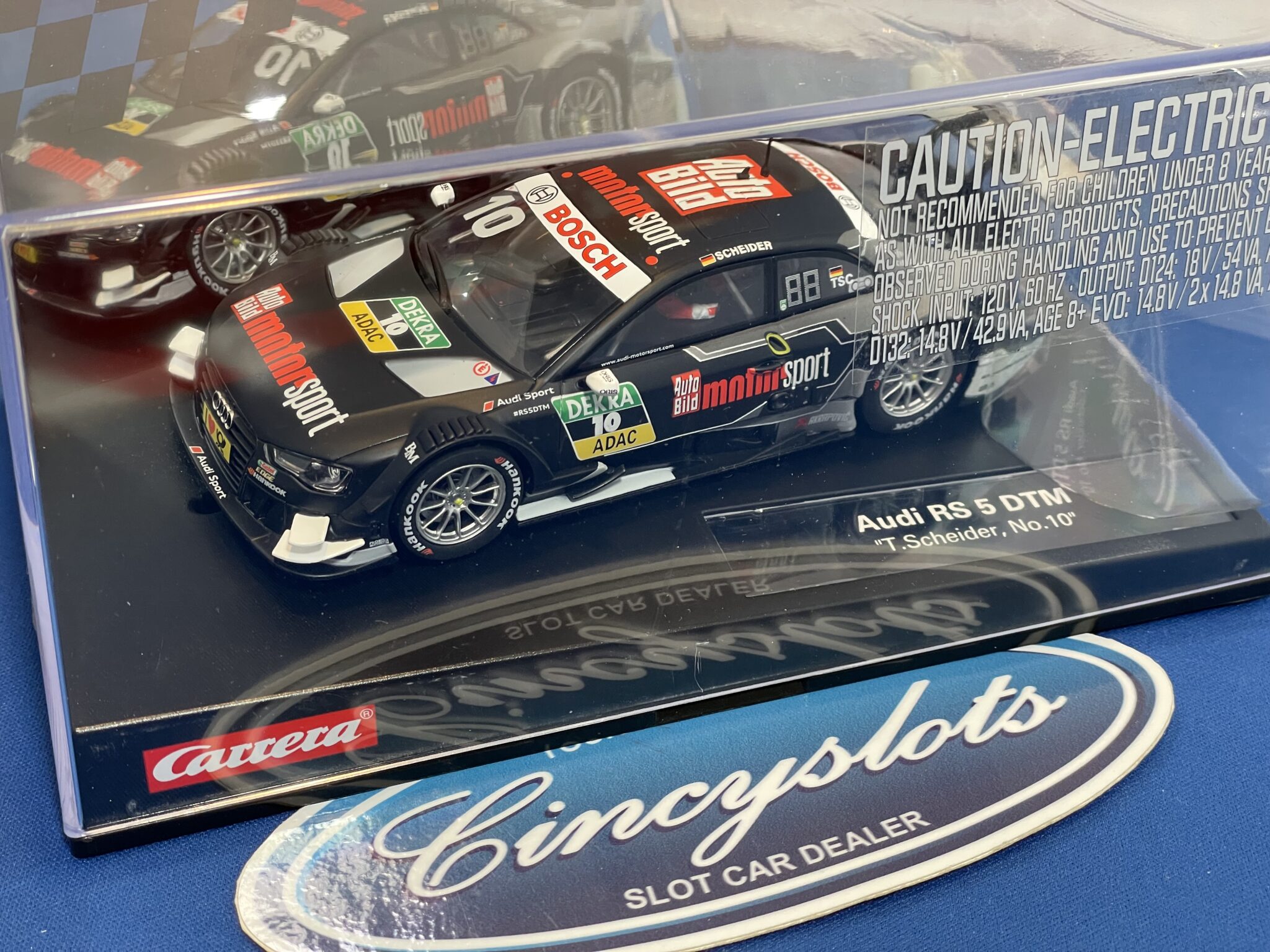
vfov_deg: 28.0
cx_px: 635
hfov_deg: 36.8
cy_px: 476
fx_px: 1908
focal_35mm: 52
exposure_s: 1/60
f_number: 2
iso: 125
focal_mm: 6
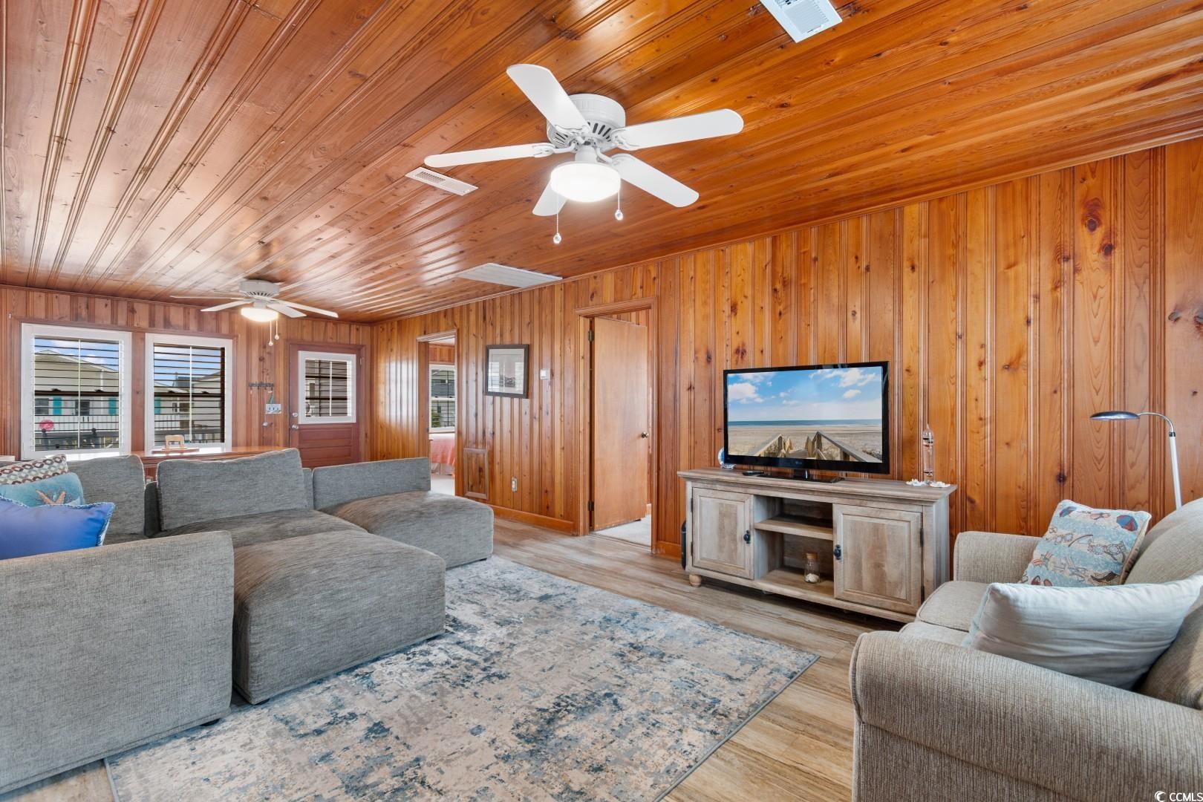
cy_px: 401
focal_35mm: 15
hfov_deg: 100.4
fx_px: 501
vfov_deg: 77.3
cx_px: 602
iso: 100
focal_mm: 10
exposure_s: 1/6
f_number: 4.5
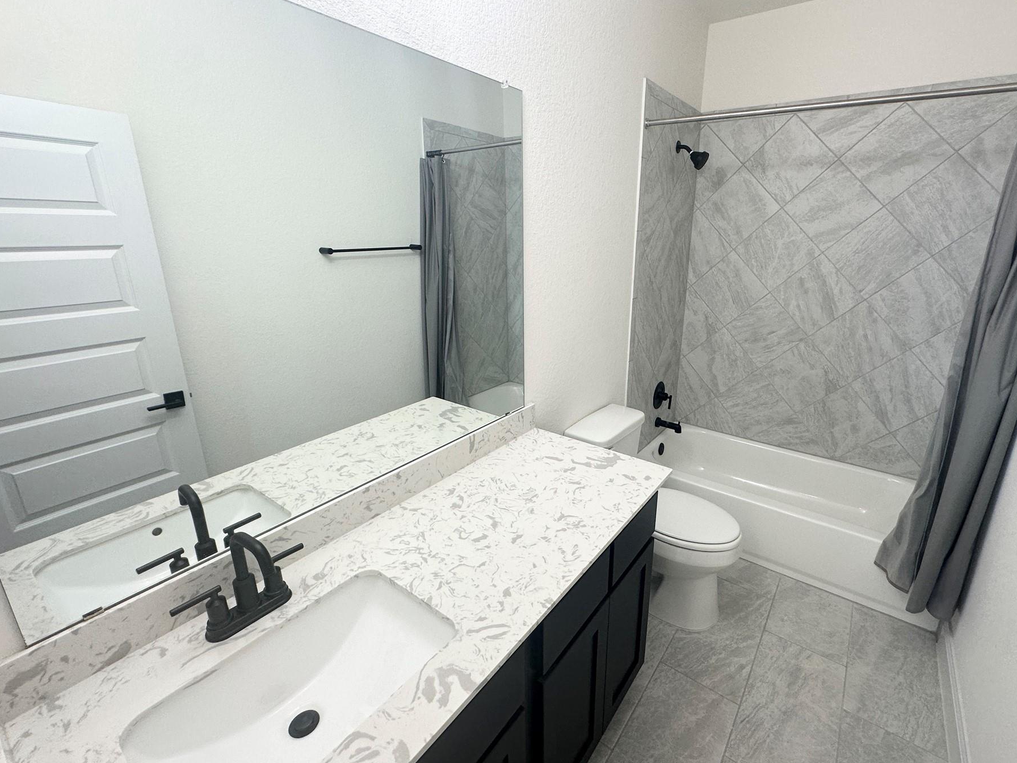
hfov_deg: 94.3
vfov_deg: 78.1
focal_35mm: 16
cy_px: 368
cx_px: 551
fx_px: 470
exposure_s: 1/120
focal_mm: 2.22
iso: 125
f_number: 2.2
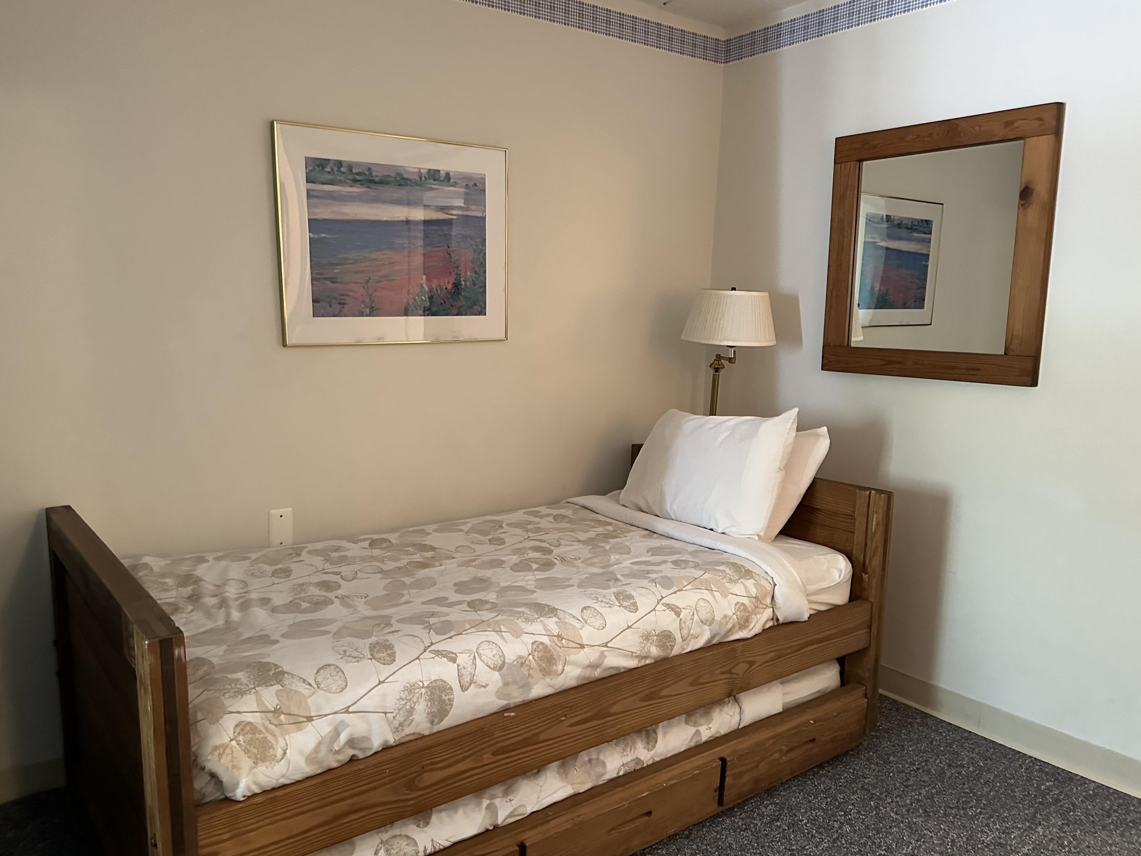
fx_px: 857
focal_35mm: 26
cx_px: 545
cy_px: 440
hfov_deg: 67.3
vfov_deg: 53.1
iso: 800
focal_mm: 6.86
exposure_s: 1/60
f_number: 1.78
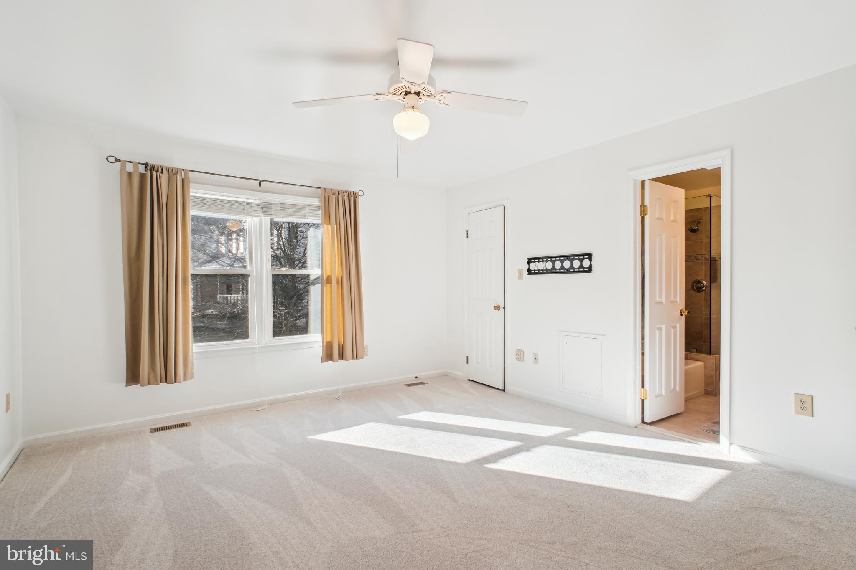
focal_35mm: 16
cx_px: 428
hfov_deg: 95.0
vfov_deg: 72.0
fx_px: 392
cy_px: 285
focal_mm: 11
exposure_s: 1/50
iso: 100
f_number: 8
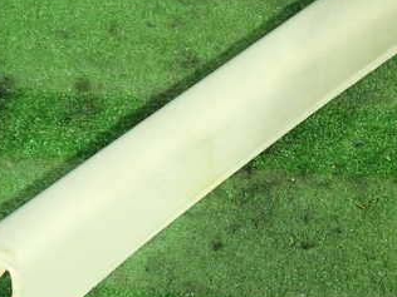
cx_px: 181
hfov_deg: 33.8
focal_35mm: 57
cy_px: 150
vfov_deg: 25.7
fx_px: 654
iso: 640
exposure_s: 1/30
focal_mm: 5.4
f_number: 2.3
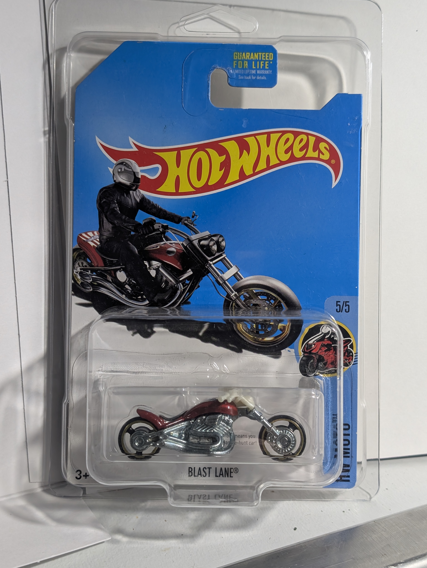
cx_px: 214
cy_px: 284
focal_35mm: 49
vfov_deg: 38.9
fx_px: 804
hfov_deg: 29.7
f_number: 1.68
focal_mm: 6.9
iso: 143
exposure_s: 1/45.7
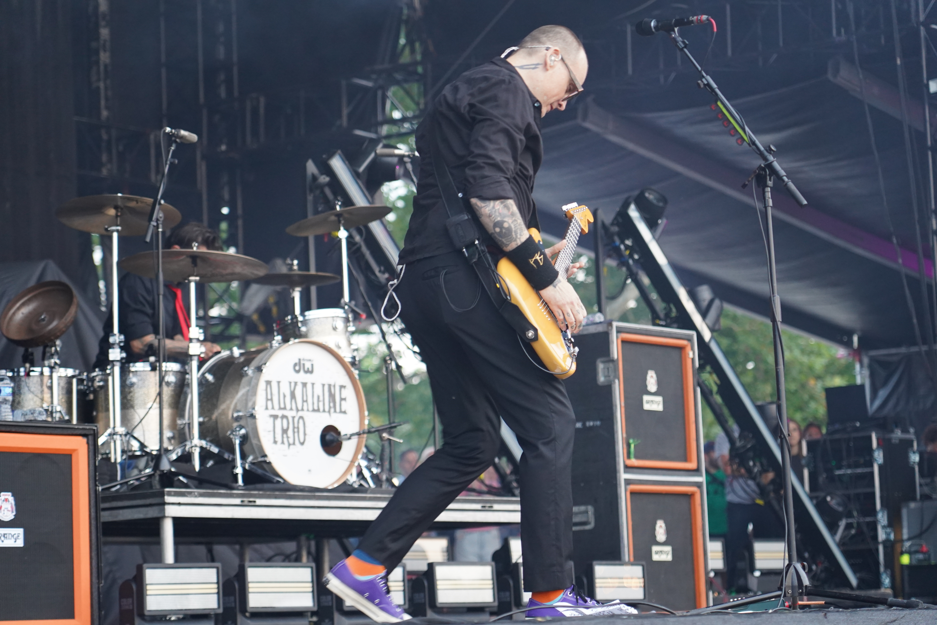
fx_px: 2733
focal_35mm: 105
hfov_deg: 19.5
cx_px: 468
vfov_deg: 13.0
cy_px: 312
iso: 3200
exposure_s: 1/160
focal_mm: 105
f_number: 4
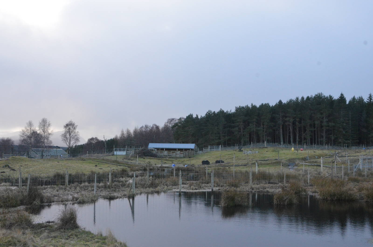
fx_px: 465
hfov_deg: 43.7
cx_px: 186
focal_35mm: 45
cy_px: 124
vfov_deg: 29.7
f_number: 13
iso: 2500
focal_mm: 30
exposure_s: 1/640
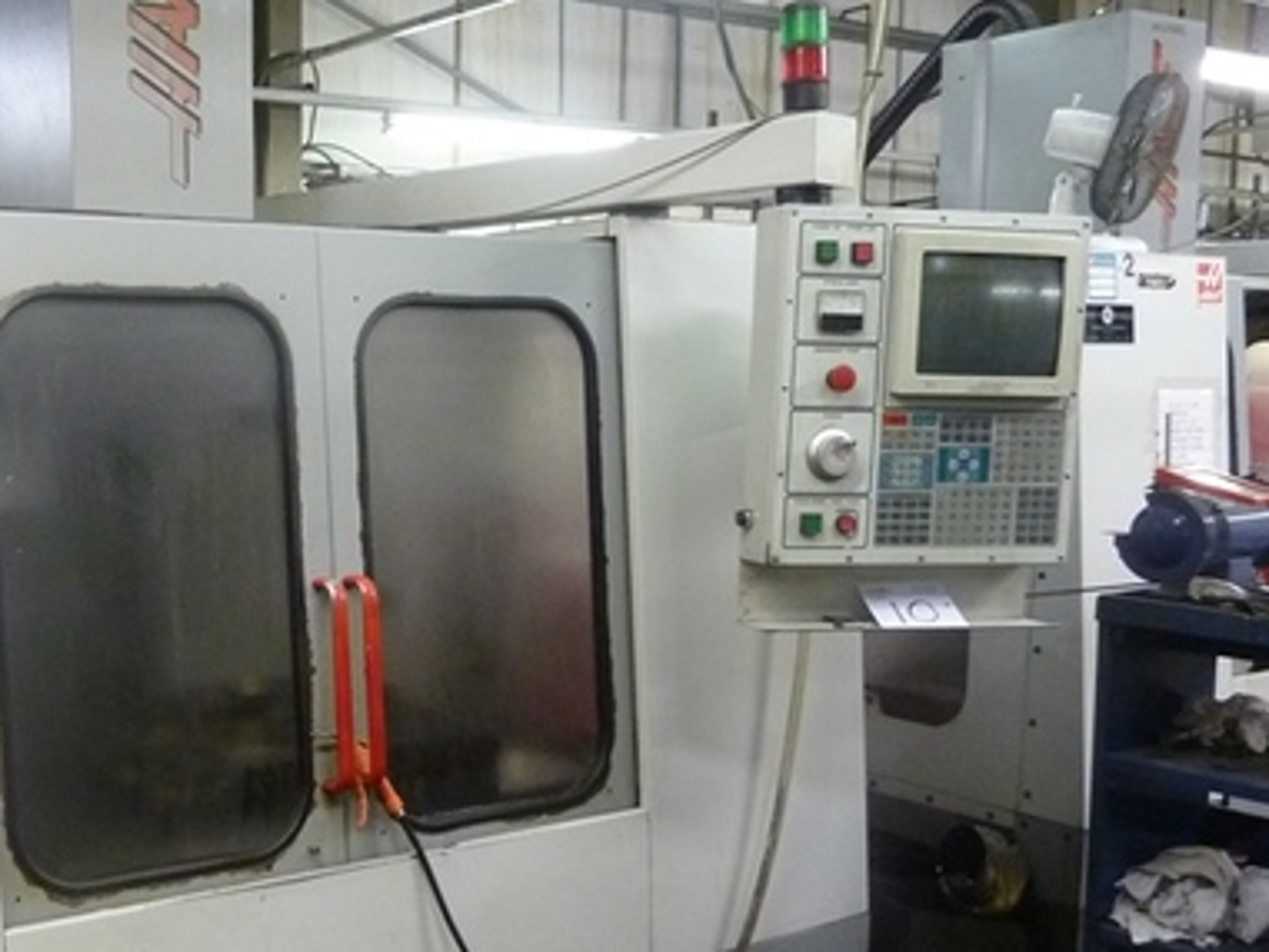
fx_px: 1540
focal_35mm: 42
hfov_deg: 42.6
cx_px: 243
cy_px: 586
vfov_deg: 34.2
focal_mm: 4.1
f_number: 3.3
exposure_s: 1/30
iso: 400
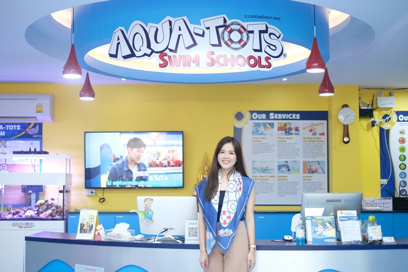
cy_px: 136
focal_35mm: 53
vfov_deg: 25.5
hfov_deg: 37.5
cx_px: 204
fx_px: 601
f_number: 1.4
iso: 200
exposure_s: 1/70
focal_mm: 35
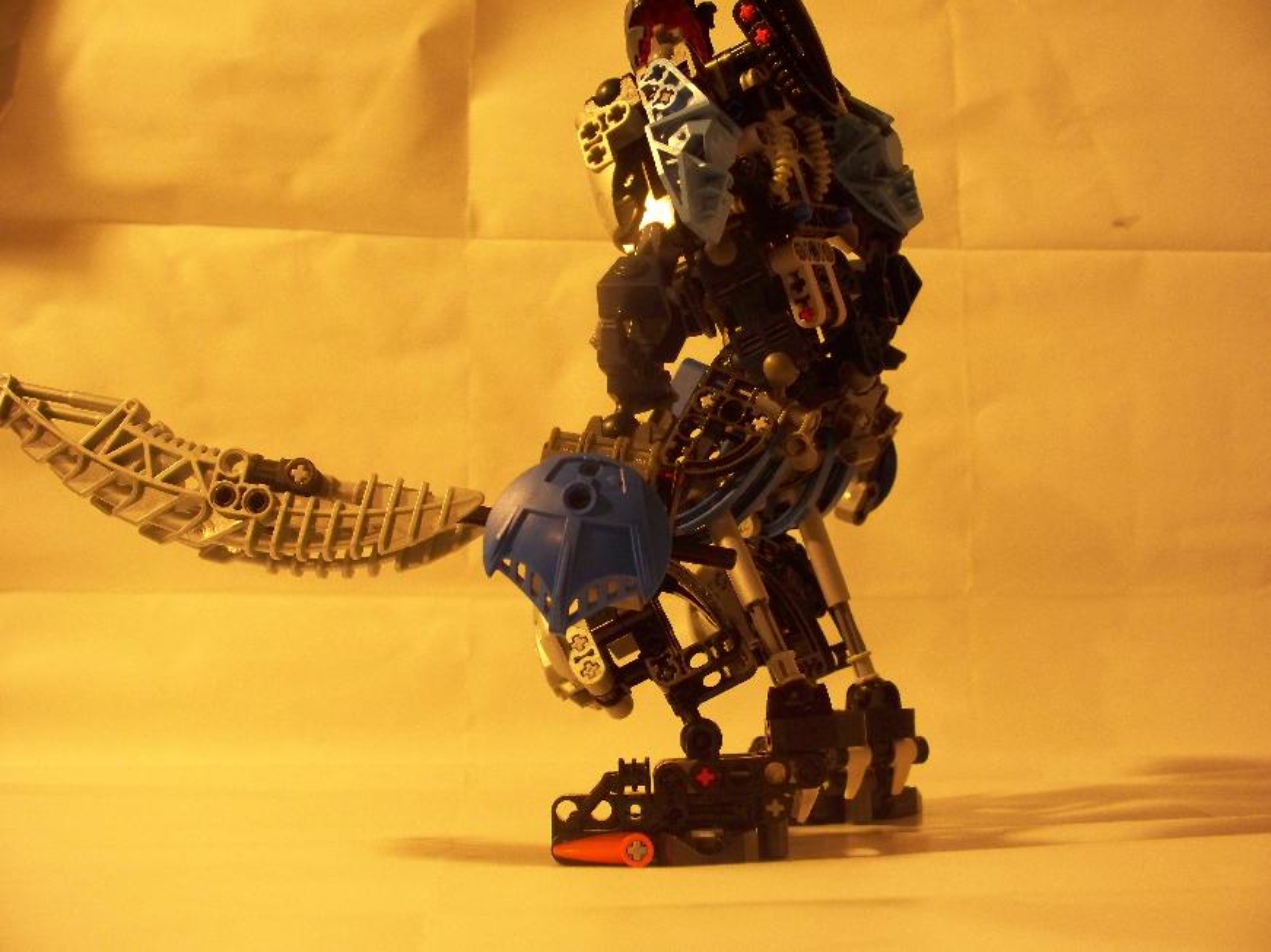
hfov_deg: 41.2
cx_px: 636
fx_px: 1689
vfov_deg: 31.5
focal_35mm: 46
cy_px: 476
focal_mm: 9.86
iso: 320
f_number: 2.9
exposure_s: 1/30
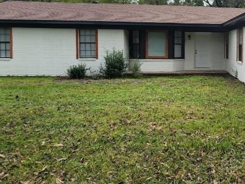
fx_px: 219
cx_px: 209
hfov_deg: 52.9
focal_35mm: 31
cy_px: 58
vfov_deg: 44.7
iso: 50
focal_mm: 2.2
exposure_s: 1/465
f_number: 2.2
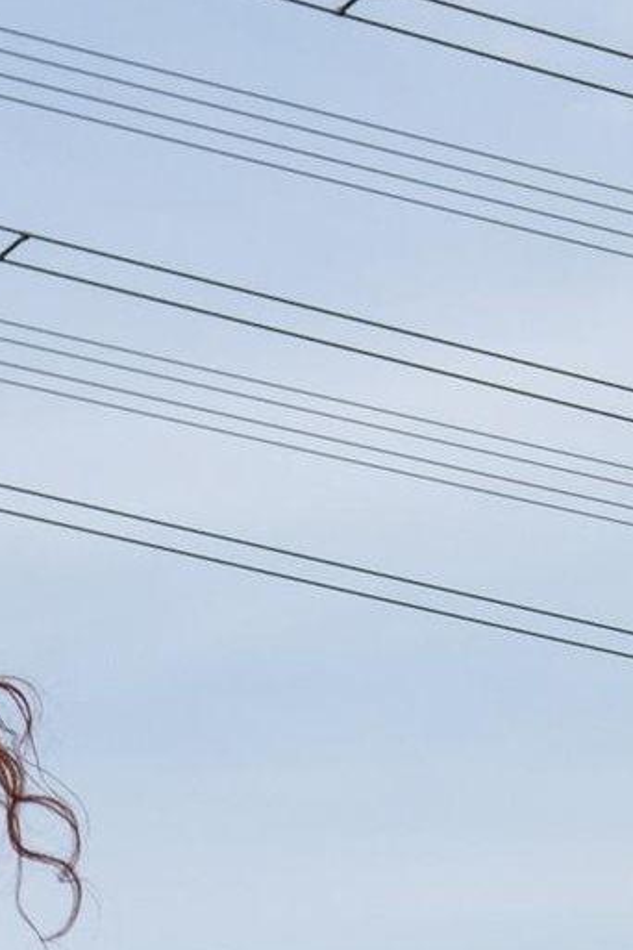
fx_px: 6910
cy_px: 2153
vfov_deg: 7.4
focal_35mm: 262
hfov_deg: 5.2
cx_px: 948
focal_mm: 35
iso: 640
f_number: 6.3
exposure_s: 1/1600
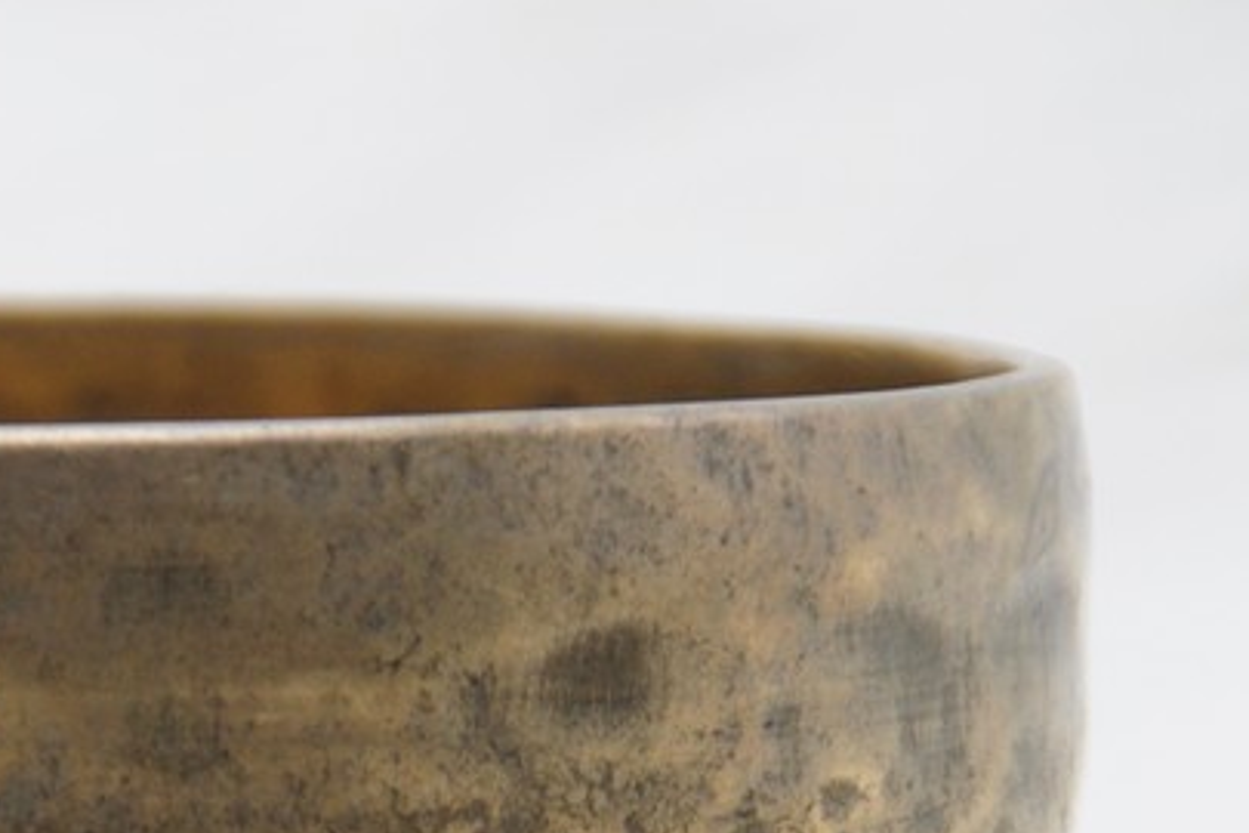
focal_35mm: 666
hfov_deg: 3.1
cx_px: 179
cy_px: 1145
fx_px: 23105
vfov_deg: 2.1
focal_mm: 150
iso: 320
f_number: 5.6
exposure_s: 1/50
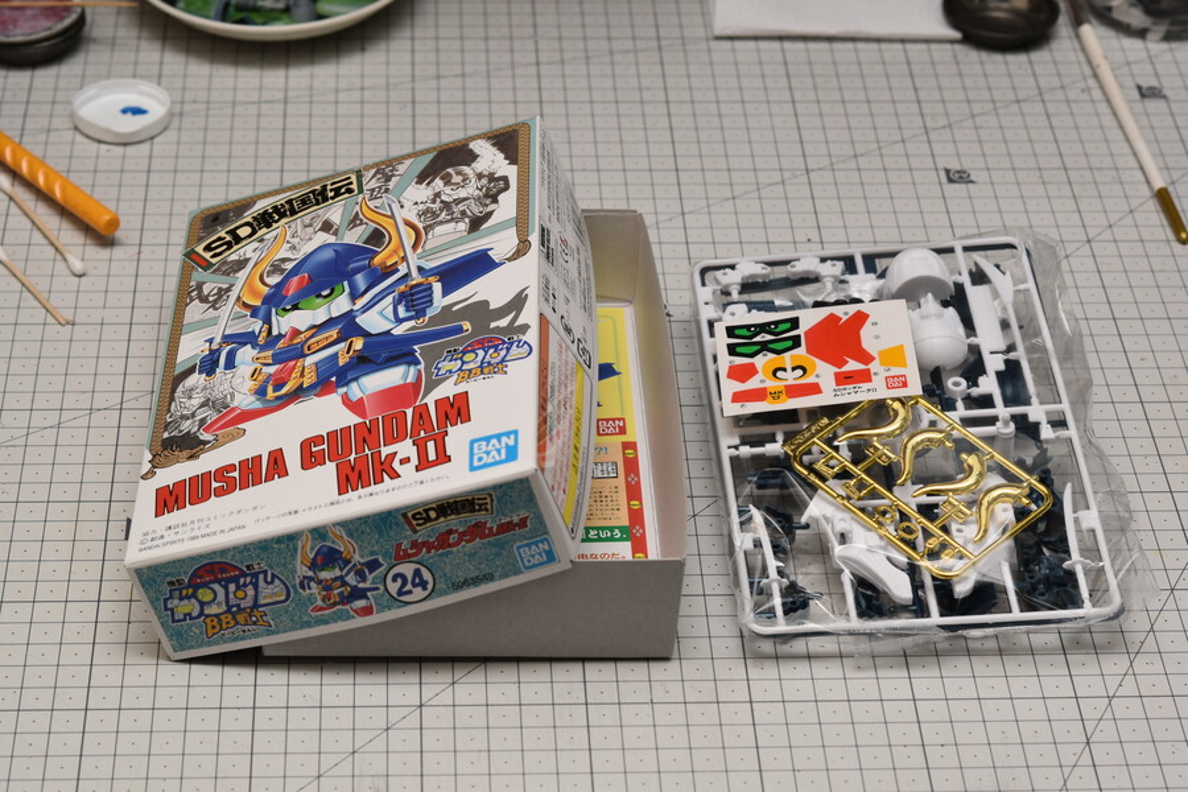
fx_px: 2970
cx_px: 594
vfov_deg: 15.2
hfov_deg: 22.6
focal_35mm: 90
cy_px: 396
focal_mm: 60
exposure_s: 1/125
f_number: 8
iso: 200
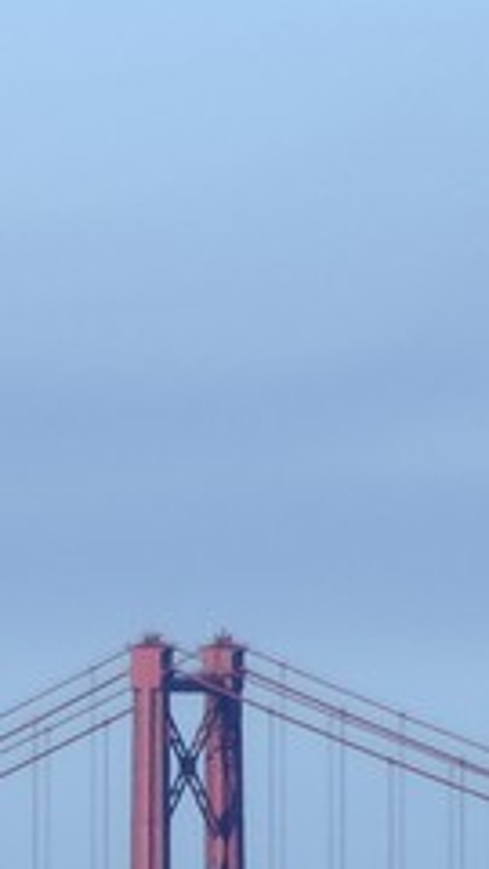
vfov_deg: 1.9
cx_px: -2028
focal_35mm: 1153
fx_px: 26578
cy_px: 1752
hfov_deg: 1.0
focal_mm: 165
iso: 200
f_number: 13
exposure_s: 1/320
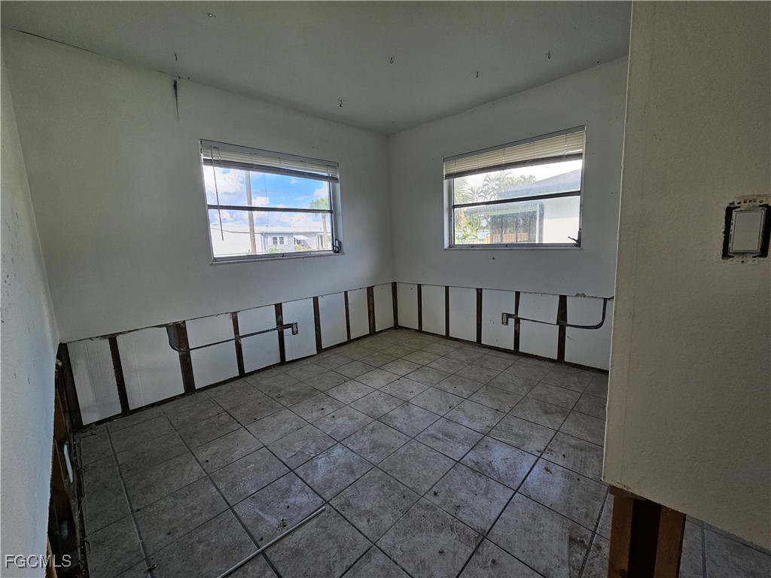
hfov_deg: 106.2
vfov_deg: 89.9
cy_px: 289
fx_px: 290
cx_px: 386
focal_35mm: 13
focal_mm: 2.2
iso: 80
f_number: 2.2
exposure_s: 1/218
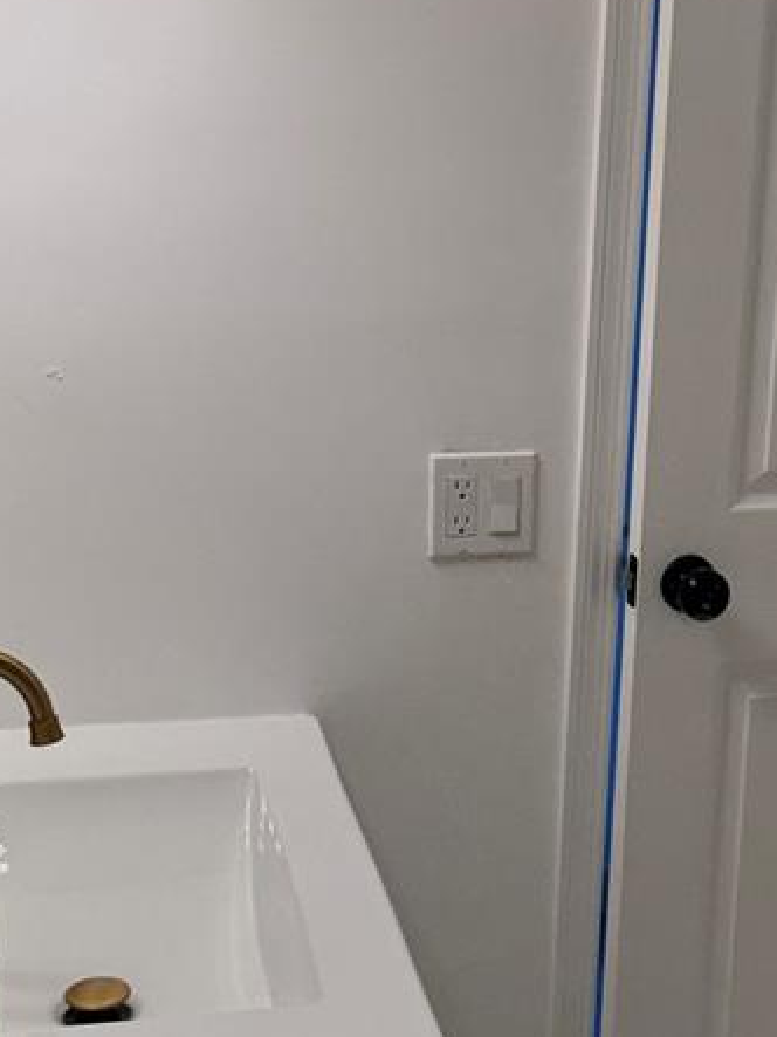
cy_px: 396
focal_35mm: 65
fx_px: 1946
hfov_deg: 22.3
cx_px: 632
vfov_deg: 29.7
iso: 80
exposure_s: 1/274
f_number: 1.78
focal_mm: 6.76
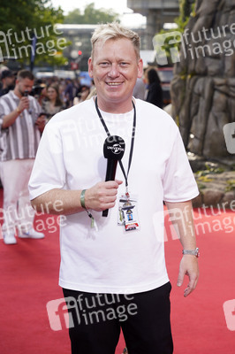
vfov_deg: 28.1
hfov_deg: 18.9
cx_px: 118
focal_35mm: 72
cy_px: 177
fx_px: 706
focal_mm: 72
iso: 100
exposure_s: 1/160
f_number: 5.6
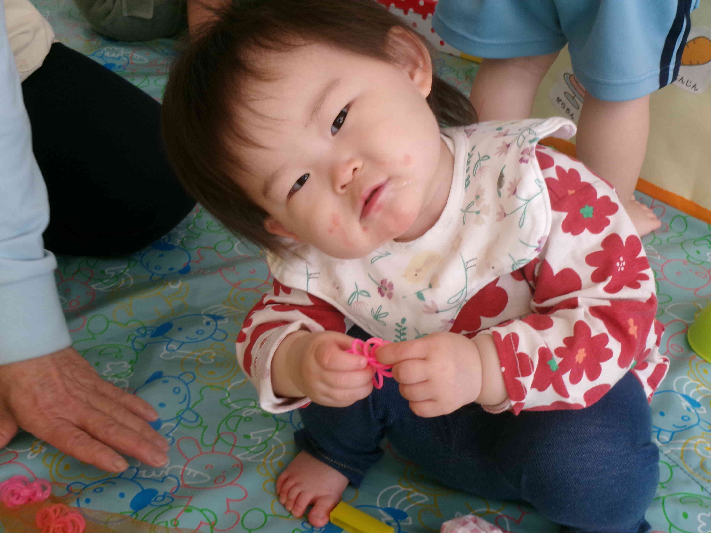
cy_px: 266
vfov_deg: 22.9
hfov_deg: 30.3
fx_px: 1315
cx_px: 356
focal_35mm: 64
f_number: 5.2
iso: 190
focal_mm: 11.5
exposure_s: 1/125
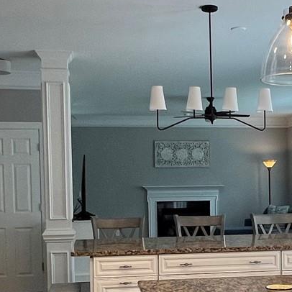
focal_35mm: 58
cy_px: 224
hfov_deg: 29.3
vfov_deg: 29.0
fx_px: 554
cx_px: 205
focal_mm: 1.57
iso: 125
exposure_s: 1/120
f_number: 1.8
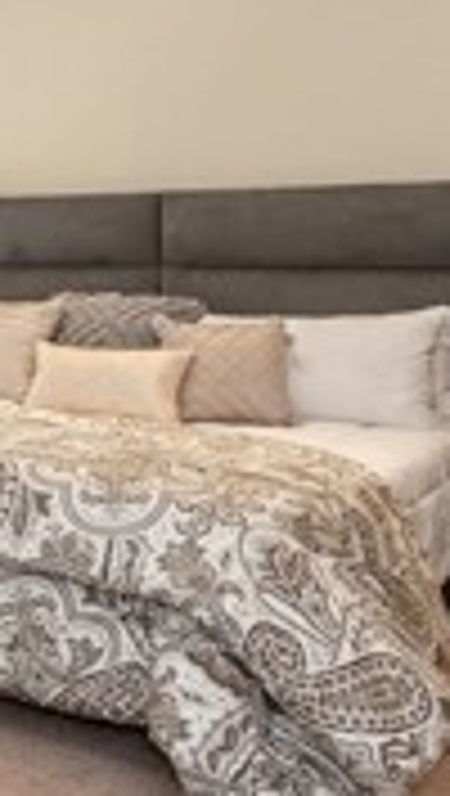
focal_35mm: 53
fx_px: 1121
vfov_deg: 38.7
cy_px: 263
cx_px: -522
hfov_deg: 16.0
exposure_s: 1/125
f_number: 5.6
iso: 640
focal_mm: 14
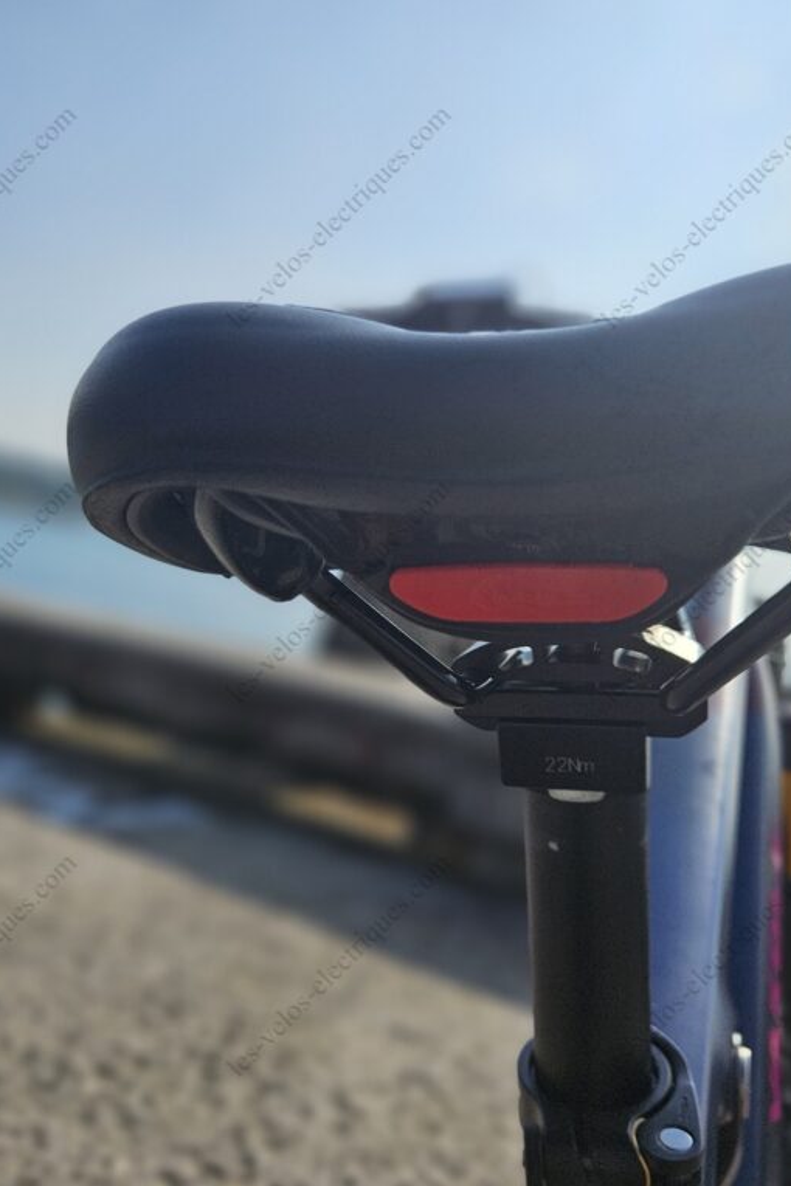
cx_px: 340
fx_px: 1055
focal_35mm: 32
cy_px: 592
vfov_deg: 58.7
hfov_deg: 41.0
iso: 25
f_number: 1.8
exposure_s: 1/4579
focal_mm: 5.4
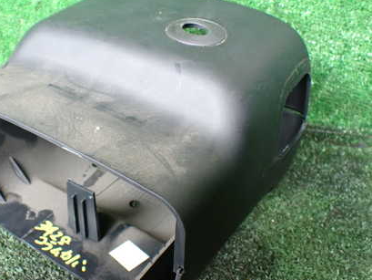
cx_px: 136
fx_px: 473
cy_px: 127
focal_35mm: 44
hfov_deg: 42.6
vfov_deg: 32.9
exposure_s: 1/100
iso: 800
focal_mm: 5.4
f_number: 2.3
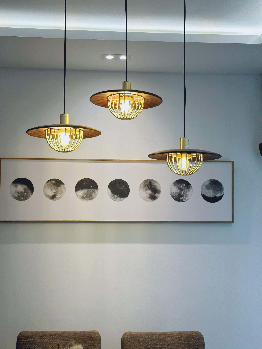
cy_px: 174
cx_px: 131
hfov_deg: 30.3
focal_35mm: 48
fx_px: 484
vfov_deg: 39.7
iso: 64
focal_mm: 6.86
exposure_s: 1/100
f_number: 1.78
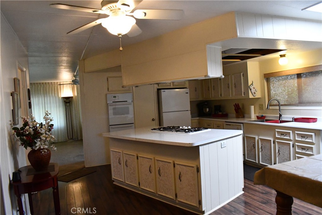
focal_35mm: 27
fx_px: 242
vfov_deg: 47.9
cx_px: 161
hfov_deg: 67.4
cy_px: 108
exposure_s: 1/200
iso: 6400
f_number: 7.1
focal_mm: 18
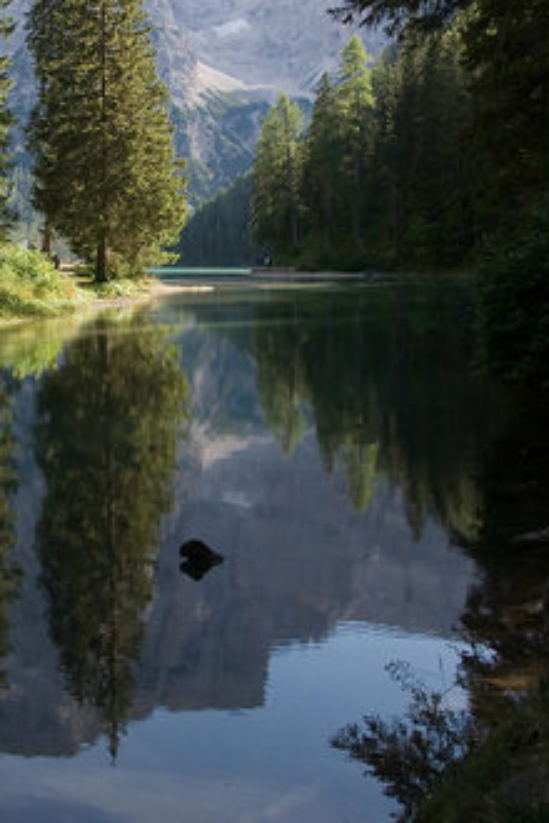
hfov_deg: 27.0
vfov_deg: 40.0
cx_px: 117
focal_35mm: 49
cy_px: 294
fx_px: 1121
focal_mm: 18
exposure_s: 1/160
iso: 250
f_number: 7.1
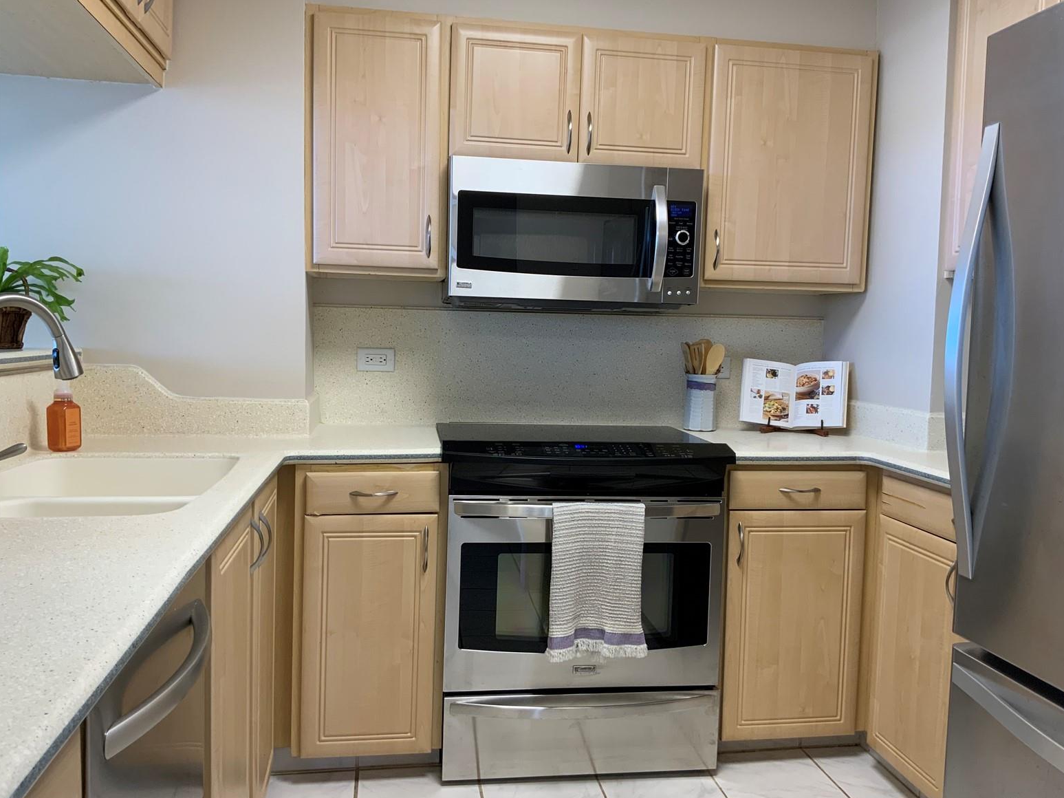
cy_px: 401
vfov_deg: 46.8
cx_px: 546
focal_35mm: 30
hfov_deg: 60.0
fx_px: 922
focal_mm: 3
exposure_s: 1/60
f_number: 1.8
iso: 40
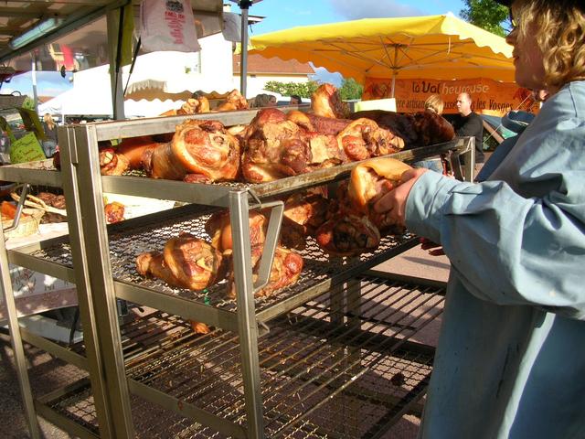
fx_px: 591
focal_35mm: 35
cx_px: 292
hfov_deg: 52.6
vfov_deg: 40.7
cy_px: 220
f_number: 2.8
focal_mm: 5.8
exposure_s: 1/492
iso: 50
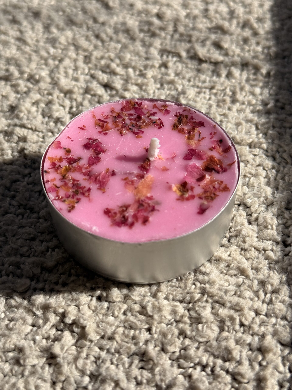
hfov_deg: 30.3
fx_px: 540
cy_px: 195
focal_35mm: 48
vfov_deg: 39.7
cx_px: 146
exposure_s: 1/3704
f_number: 1.78
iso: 64
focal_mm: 6.76
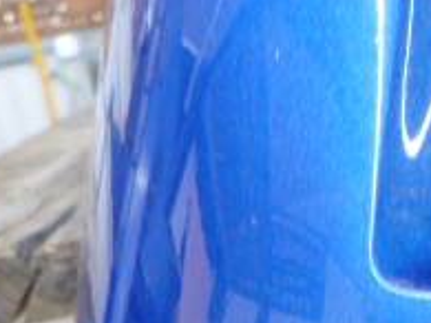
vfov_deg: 16.4
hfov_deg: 22.9
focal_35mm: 82
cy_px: 489
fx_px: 1020
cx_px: 431
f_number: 3.9
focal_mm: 4.5
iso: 400
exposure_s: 1/13
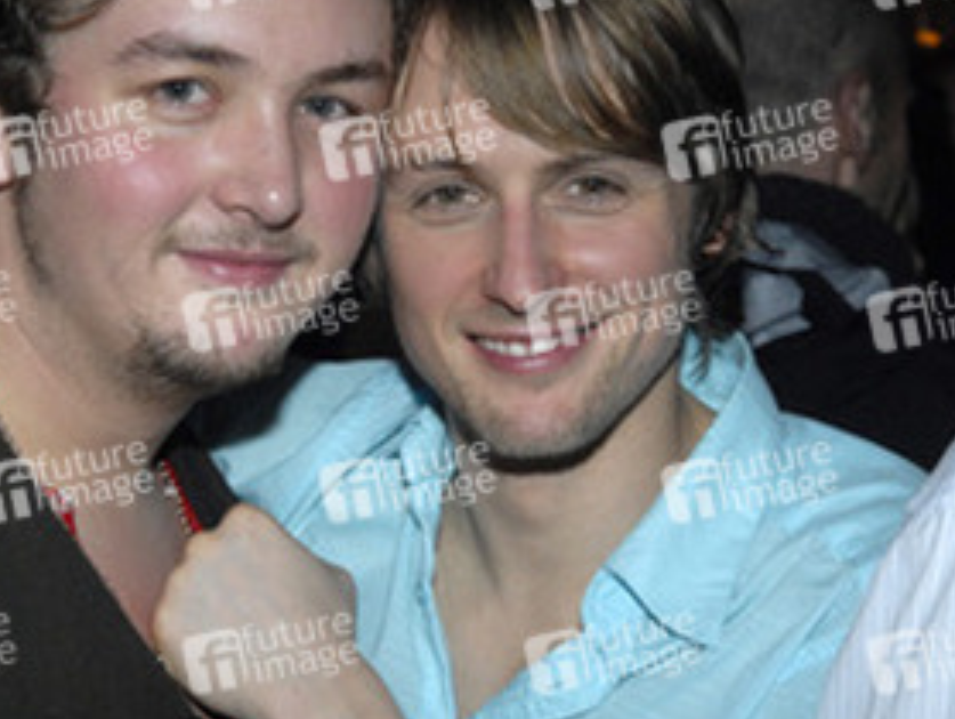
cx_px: 311
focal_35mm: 88
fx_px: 2431
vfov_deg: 16.8
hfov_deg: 22.1
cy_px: 397
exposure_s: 1/60
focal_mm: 38
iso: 800
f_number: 5.6
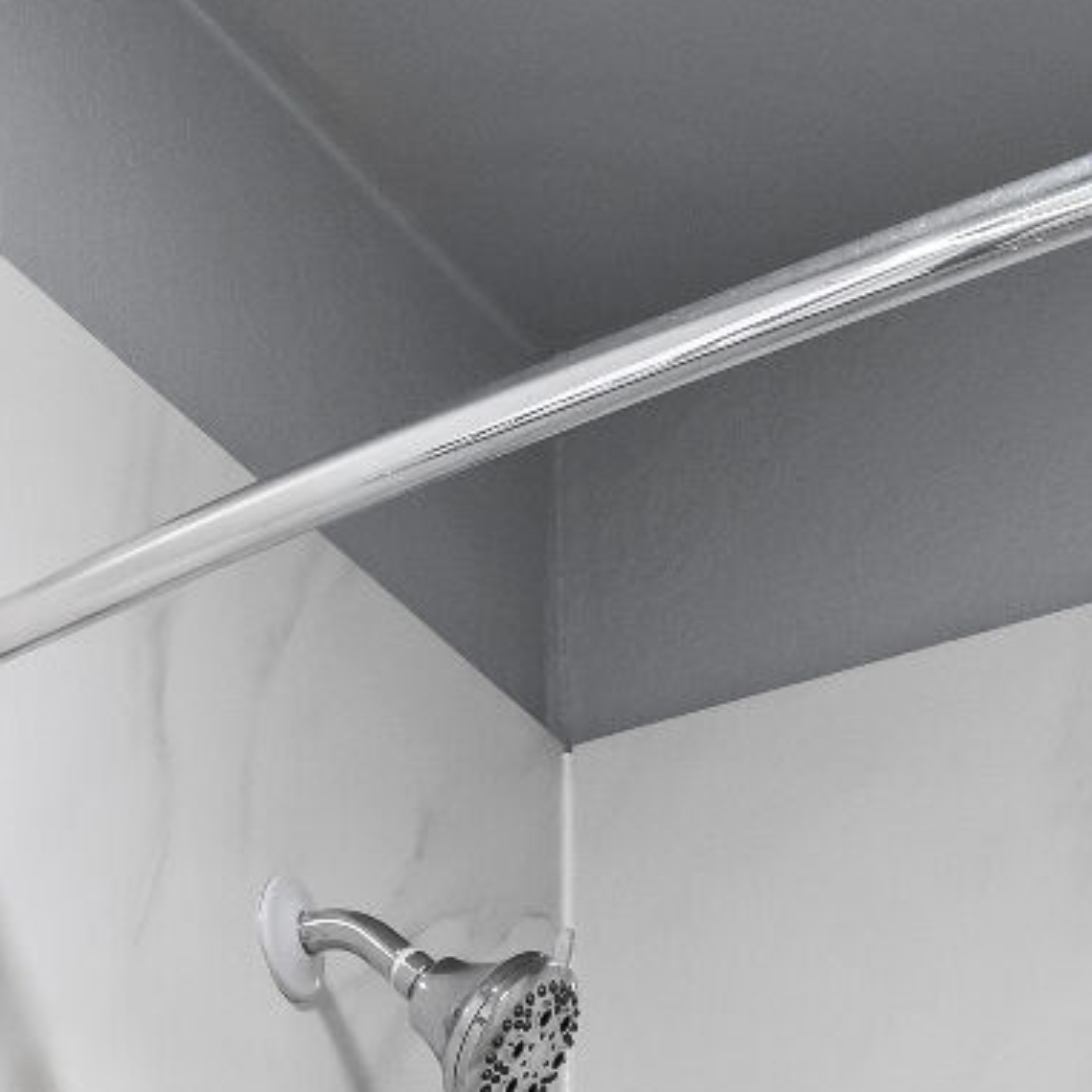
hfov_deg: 14.4
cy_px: 2739
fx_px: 4188
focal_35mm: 117
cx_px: -204
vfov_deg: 11.7
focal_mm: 17.5
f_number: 8
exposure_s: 1/2
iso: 200
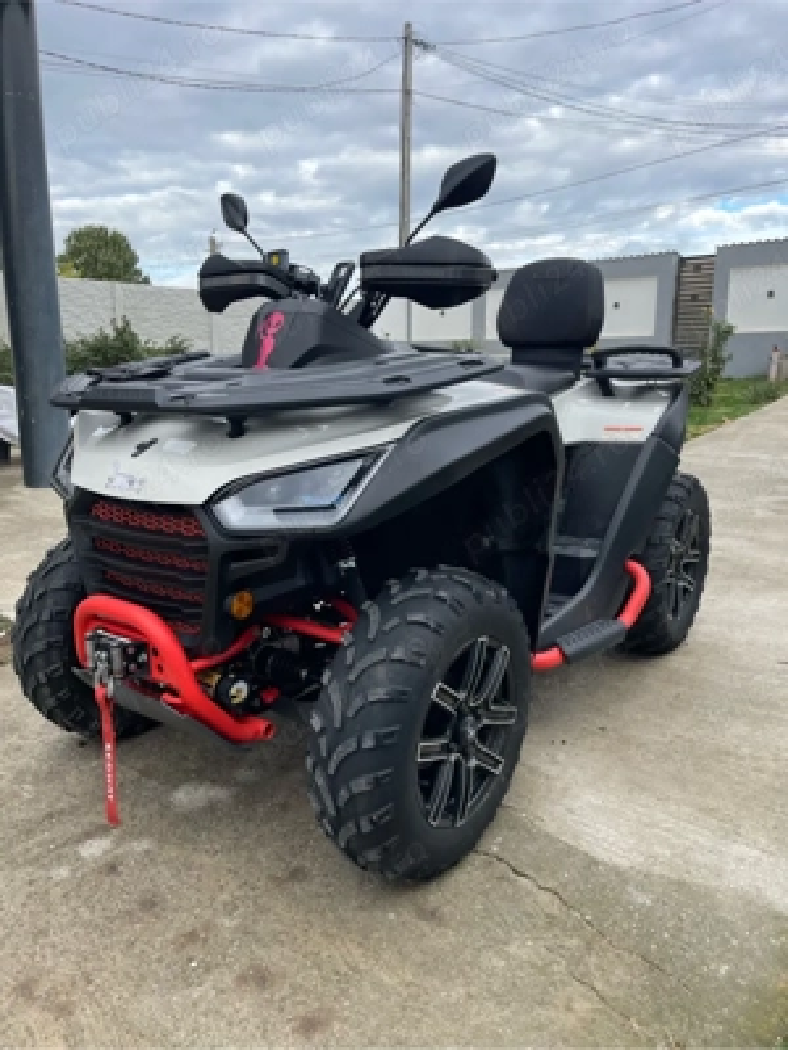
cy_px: 525
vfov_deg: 69.4
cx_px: 394
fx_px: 759
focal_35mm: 25
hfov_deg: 54.9
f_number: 1.6
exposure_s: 1/717
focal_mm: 5.1
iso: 32
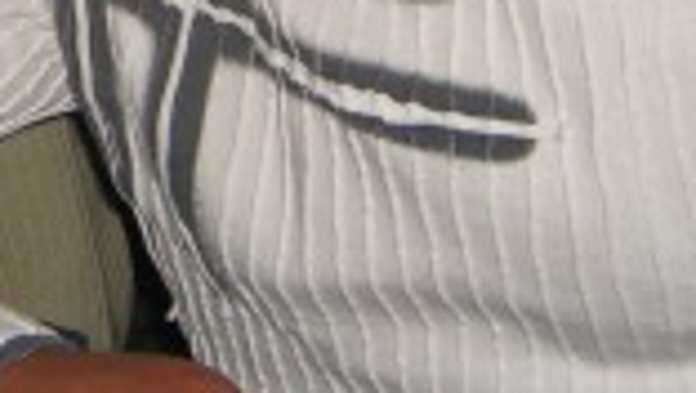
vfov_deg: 7.4
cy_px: -348
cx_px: -138
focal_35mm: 159
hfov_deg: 13.2
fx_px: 2936
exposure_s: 1/60
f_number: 2.8
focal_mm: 7.9
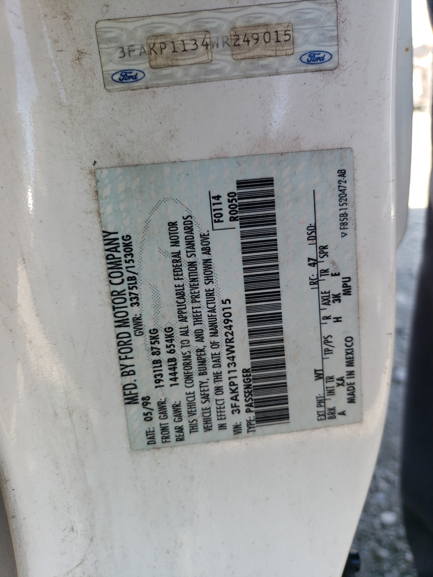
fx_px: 434
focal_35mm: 26
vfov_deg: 67.3
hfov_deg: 53.1
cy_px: 288
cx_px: 216
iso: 50
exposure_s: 1/213
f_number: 1.5
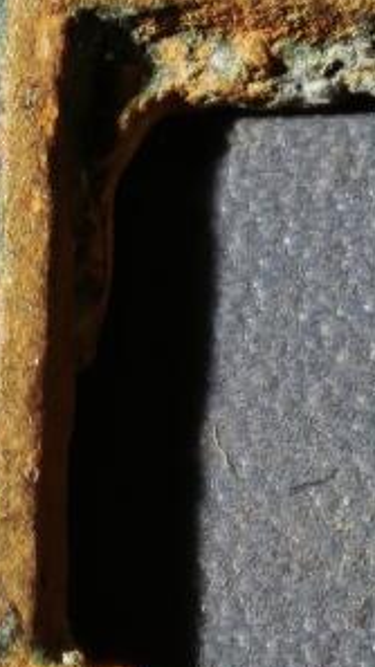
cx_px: 301
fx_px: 13421
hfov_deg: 1.6
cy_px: 350
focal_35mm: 759
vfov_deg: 2.8
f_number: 2
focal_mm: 9
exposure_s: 1/100
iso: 250
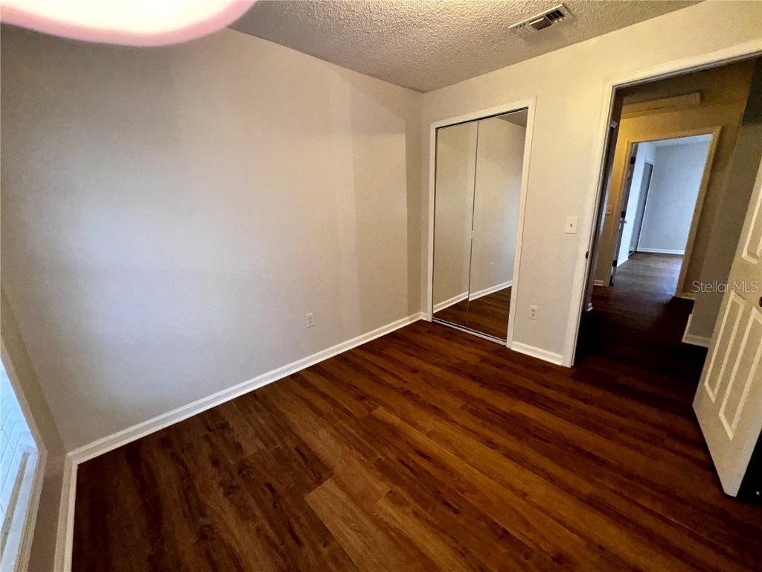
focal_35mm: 14
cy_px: 286
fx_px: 308
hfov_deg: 102.1
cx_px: 381
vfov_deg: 85.7
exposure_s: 1/60
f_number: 2.2
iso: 160
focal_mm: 2.22
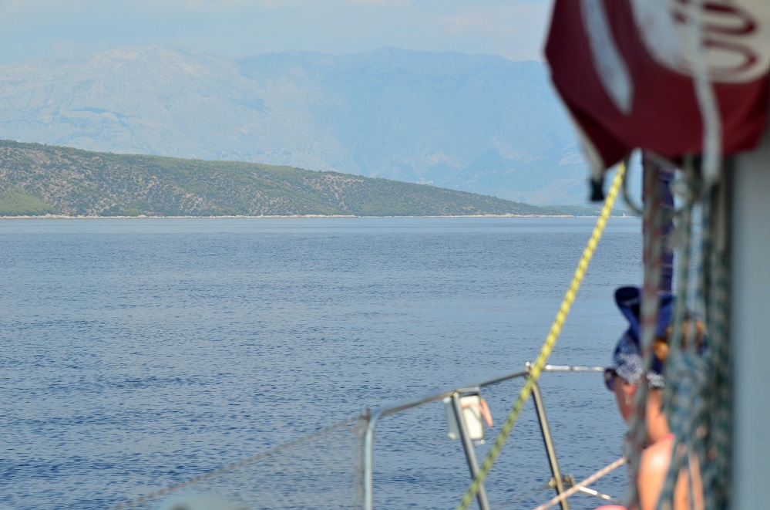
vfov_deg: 13.0
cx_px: 385
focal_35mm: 105
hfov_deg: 19.5
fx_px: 2240
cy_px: 255
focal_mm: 70
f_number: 5.6
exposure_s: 1/2000
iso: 400
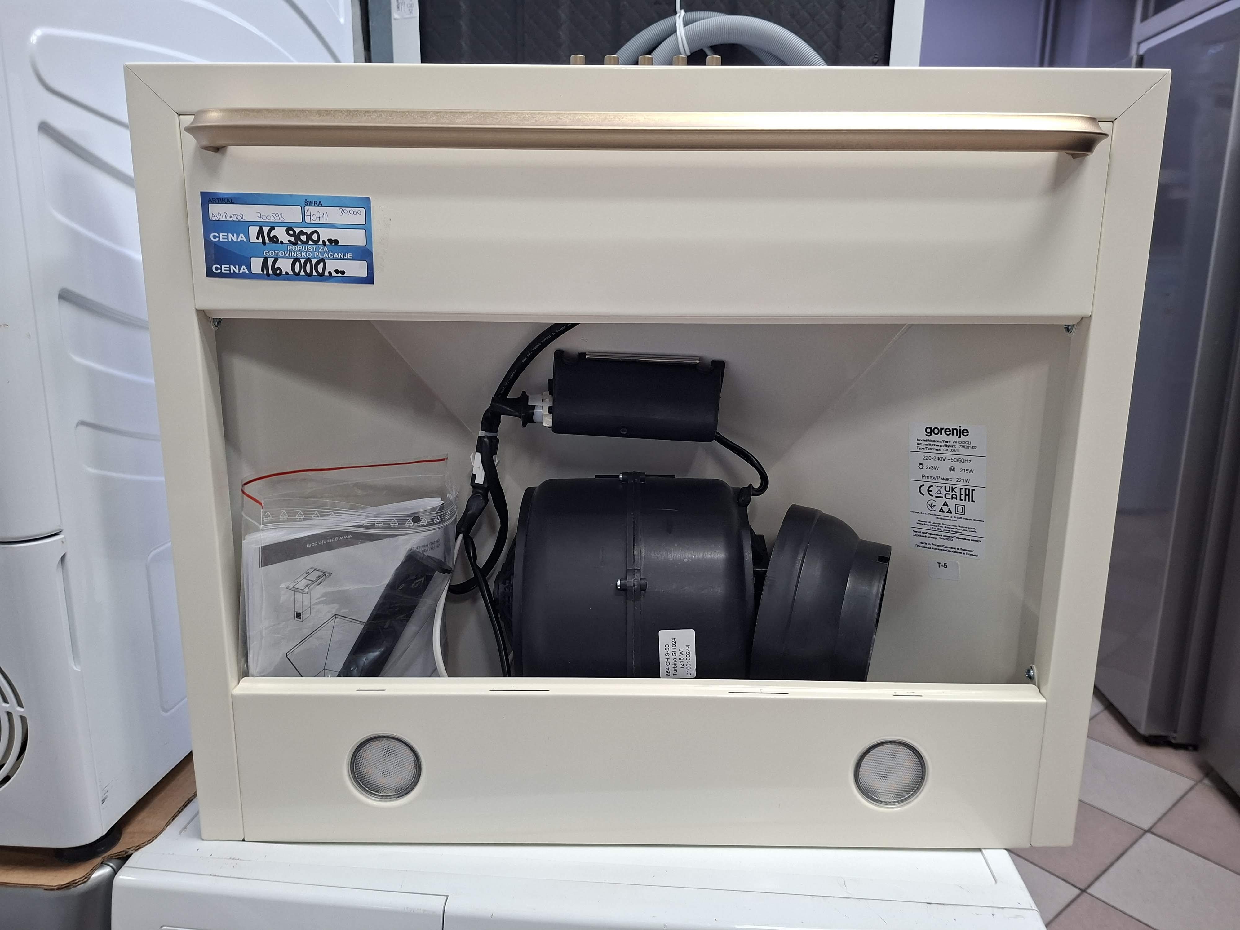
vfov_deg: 58.9
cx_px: 620
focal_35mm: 23
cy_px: 465
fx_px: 824
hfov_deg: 73.9
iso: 160
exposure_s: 1/50
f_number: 1.8
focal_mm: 5.54
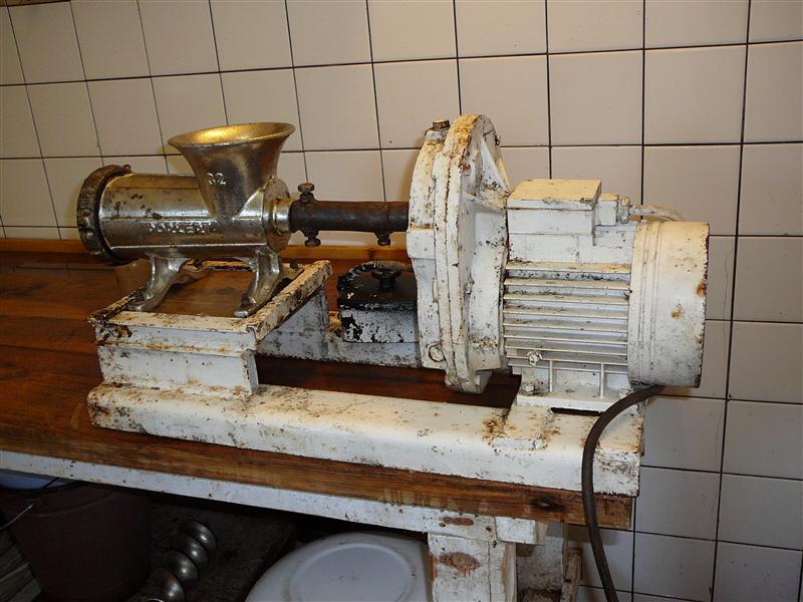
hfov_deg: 52.6
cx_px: 402
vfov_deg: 40.7
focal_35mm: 35
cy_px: 301
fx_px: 812
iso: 100
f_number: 2.8
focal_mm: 5.2
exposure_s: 1/30
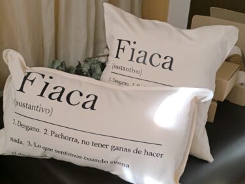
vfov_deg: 29.7
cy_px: 91
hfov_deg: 38.9
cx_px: 116
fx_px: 347
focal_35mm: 49
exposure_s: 1/100
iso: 200
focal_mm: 6.14
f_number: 1.65
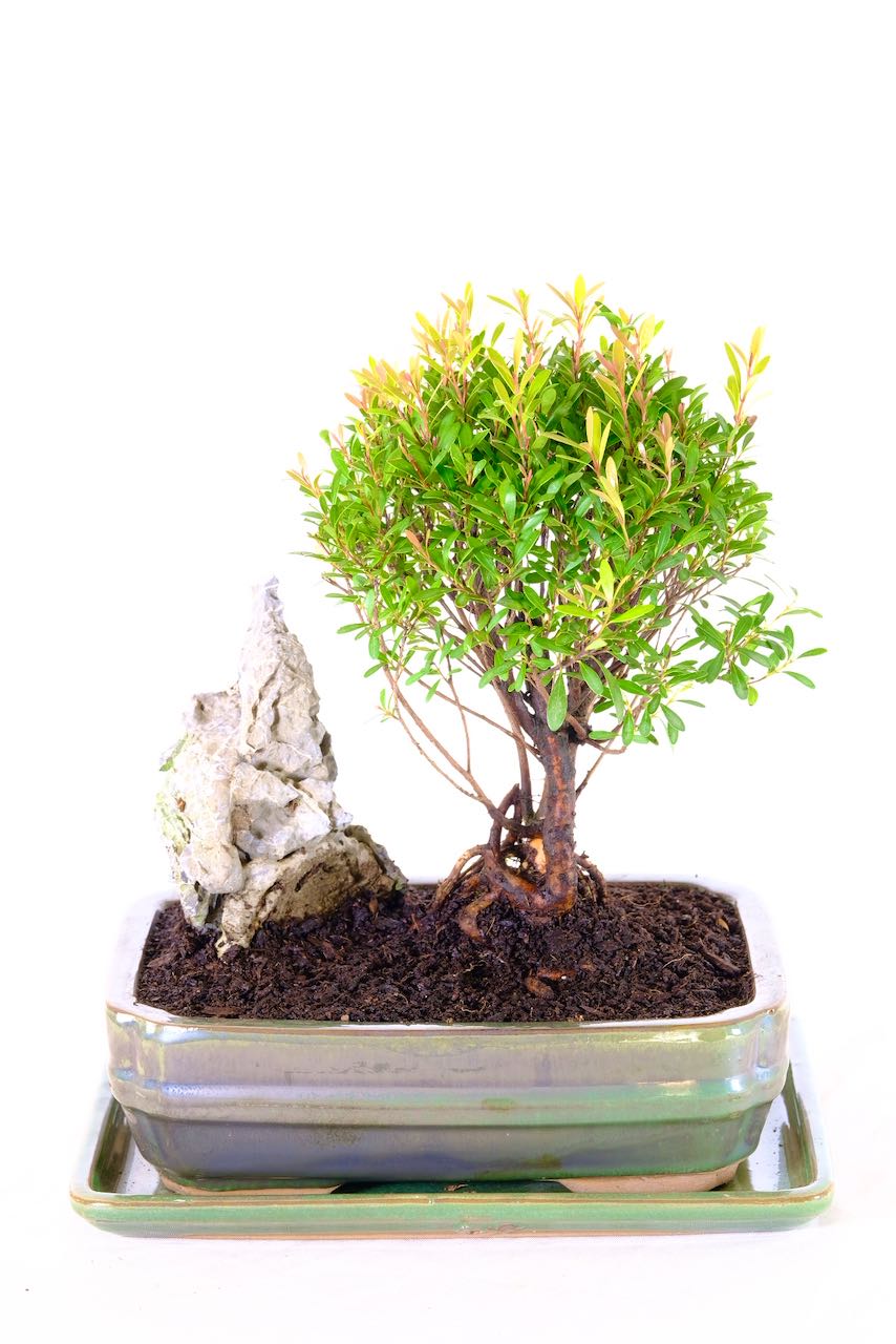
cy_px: 672
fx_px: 3992
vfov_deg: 19.1
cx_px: 448
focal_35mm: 107
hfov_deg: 12.8
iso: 500
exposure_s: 1/13
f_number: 9
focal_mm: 71.1
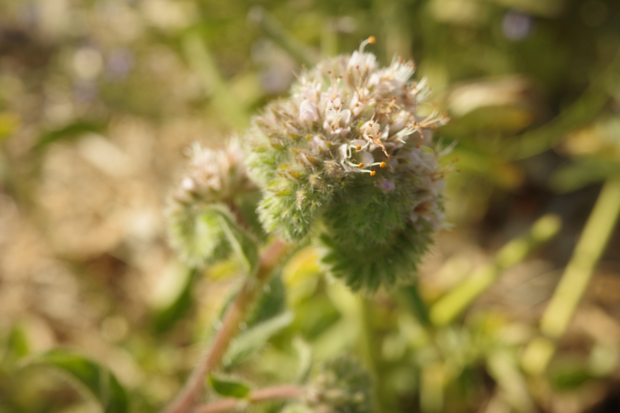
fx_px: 689
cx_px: 310
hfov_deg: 48.5
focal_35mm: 40
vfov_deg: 33.4
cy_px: 206
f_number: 5
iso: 200
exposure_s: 1/400
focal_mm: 26
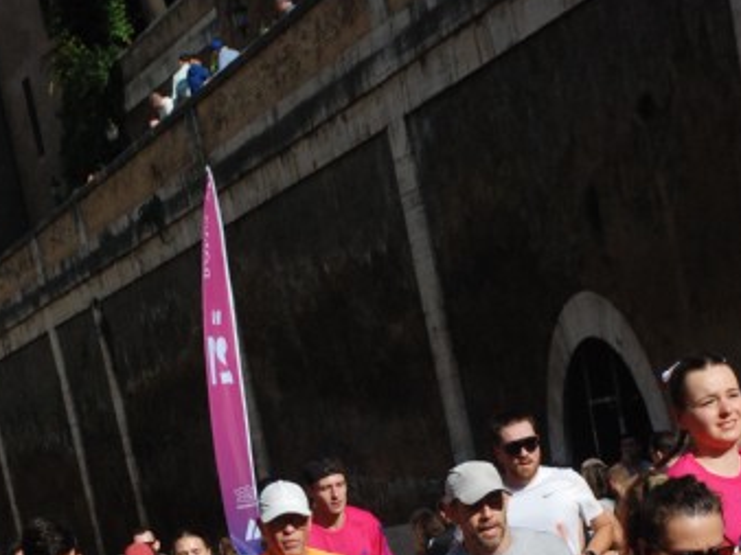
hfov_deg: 13.3
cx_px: 374
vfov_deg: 9.8
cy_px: 634
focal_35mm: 149
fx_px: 3187
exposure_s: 1/2000
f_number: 8
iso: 1000
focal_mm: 58
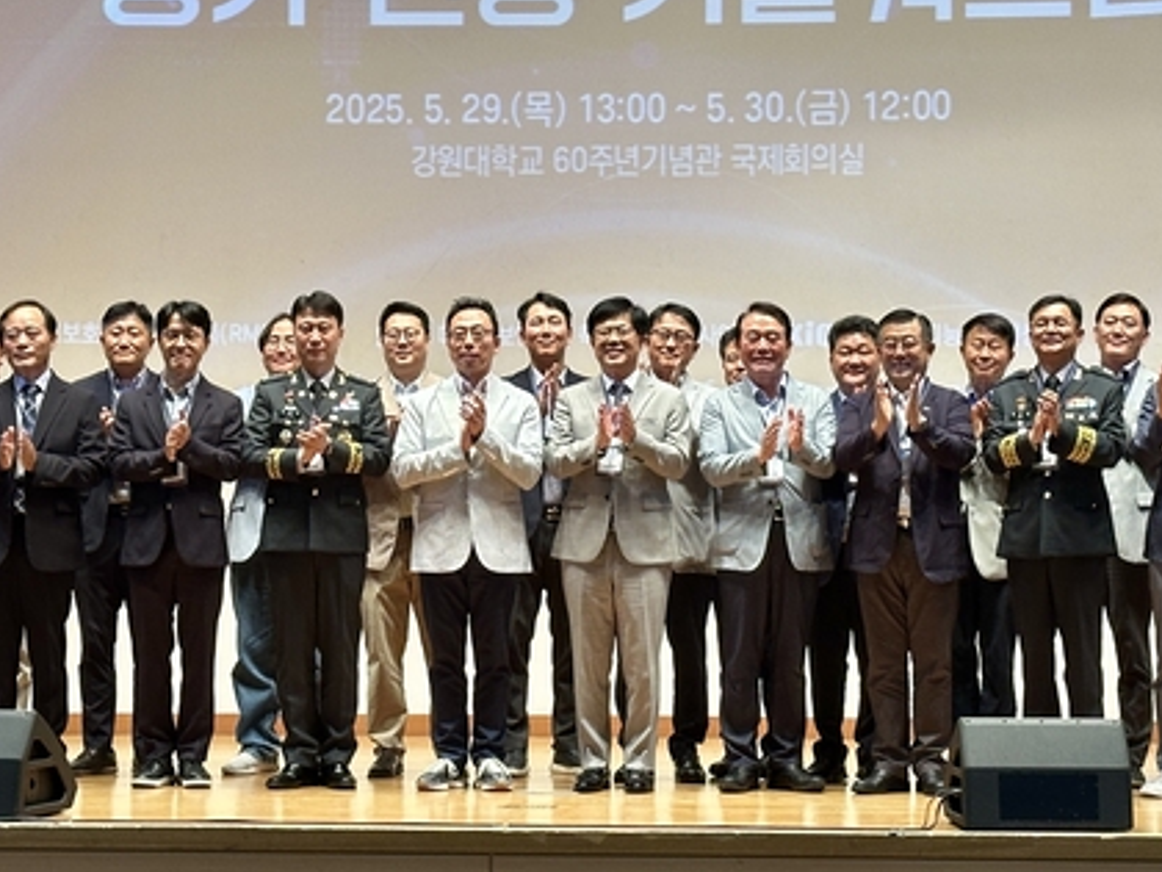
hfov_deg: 24.4
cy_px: 345
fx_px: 2685
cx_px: 650
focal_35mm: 80
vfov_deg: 18.4
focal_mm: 6.86
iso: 100
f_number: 1.78
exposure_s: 1/60
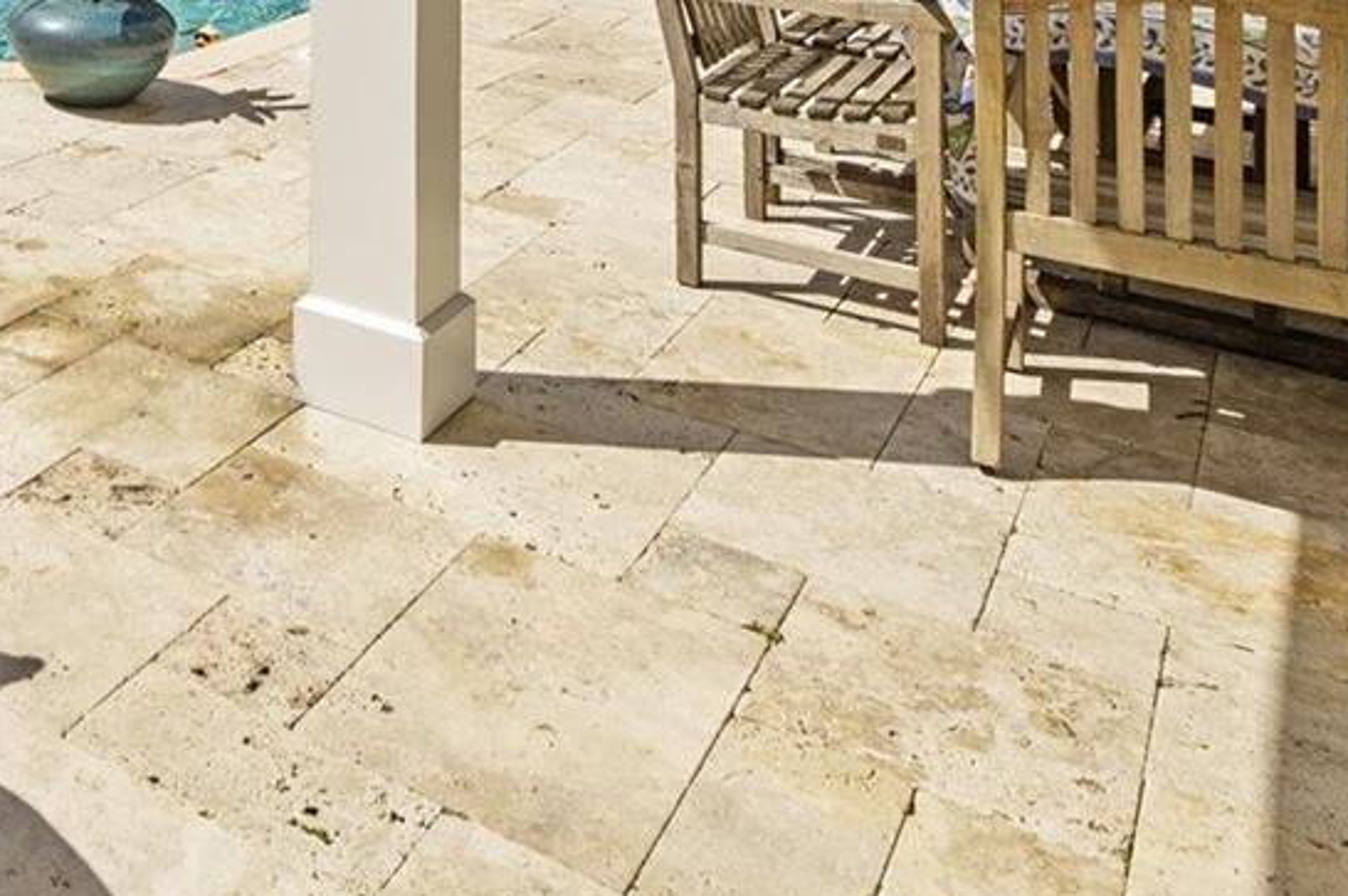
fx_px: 1534
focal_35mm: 41
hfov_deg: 39.1
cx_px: -128
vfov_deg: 26.8
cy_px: -307
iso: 200
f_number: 8
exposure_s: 1/800
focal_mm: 14
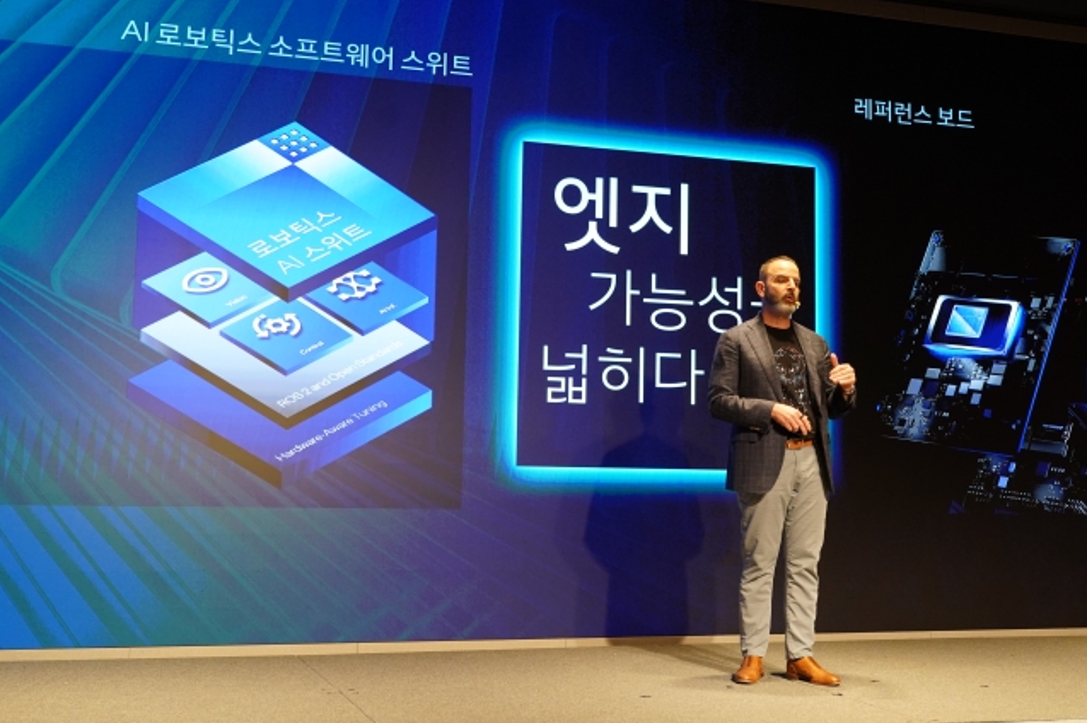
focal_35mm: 49
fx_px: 1479
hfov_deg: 40.3
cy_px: 306
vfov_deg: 27.5
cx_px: 594
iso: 2500
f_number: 5
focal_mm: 39
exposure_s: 1/160
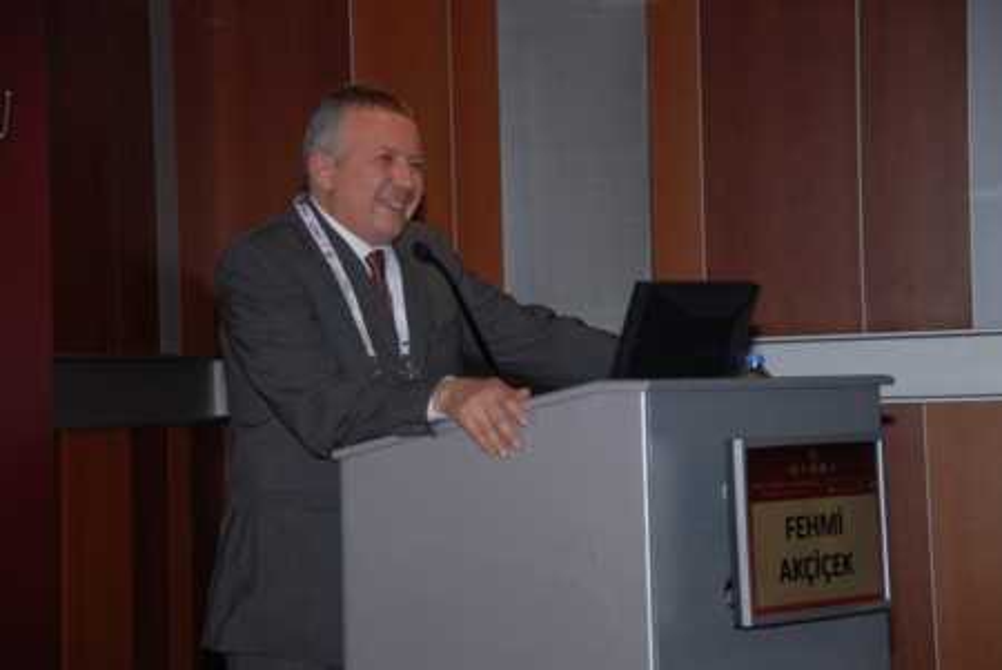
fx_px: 3260
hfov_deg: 17.5
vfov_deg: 11.7
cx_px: 501
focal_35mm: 117
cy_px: 335
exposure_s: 1/60
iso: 250
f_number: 5.3
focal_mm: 78
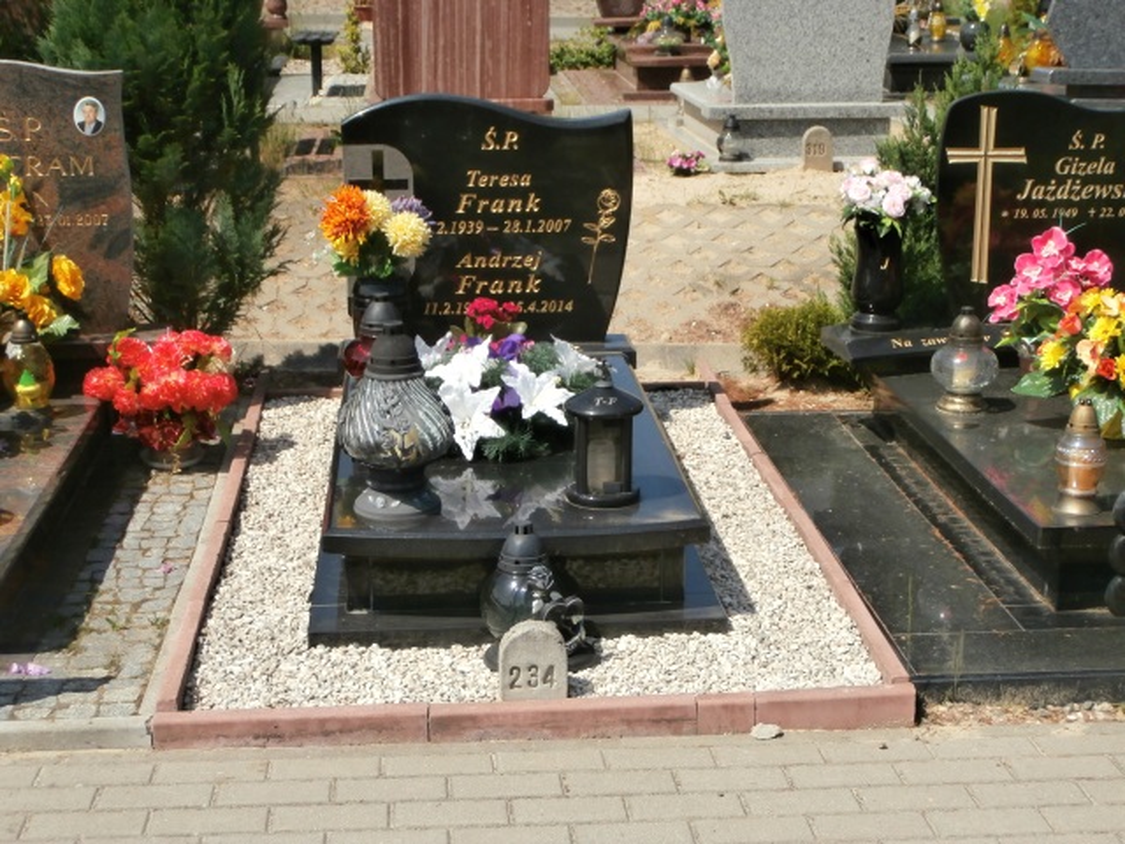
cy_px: 422
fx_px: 1852
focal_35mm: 57
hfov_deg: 33.8
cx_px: 562
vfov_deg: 25.7
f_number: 4.5
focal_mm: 10.11
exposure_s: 1/800
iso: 100
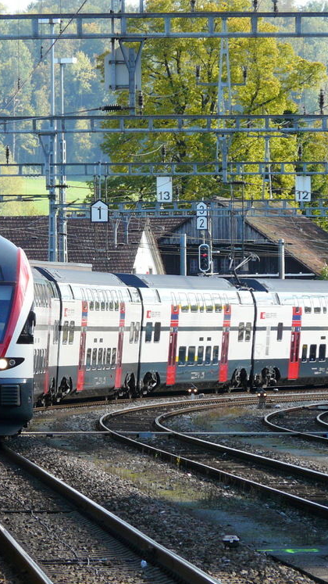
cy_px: 292
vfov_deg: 5.5
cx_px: 119
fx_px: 6094
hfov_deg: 3.1
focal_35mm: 394
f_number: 4
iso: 100
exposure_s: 1/250
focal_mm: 44.4
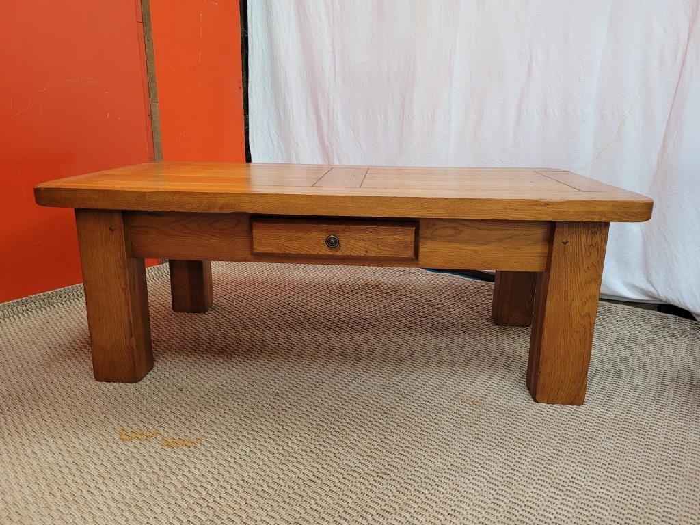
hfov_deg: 67.3
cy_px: 262
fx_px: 526
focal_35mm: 26
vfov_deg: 53.1
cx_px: 350
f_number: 1.8
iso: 250
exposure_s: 1/50
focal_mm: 5.4
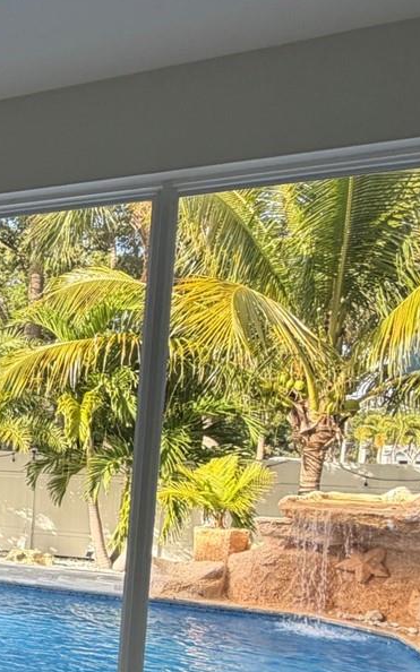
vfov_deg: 47.7
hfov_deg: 22.2
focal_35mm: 40
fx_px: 733
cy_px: 491
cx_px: -301
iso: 64
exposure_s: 1/121
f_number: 2.2
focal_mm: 2.22
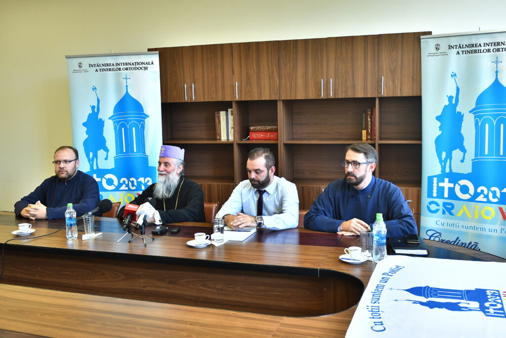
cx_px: 253
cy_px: 169
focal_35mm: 36
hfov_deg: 53.1
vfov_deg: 36.9
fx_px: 506
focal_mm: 24
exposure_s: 1/160
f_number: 3.2
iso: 500
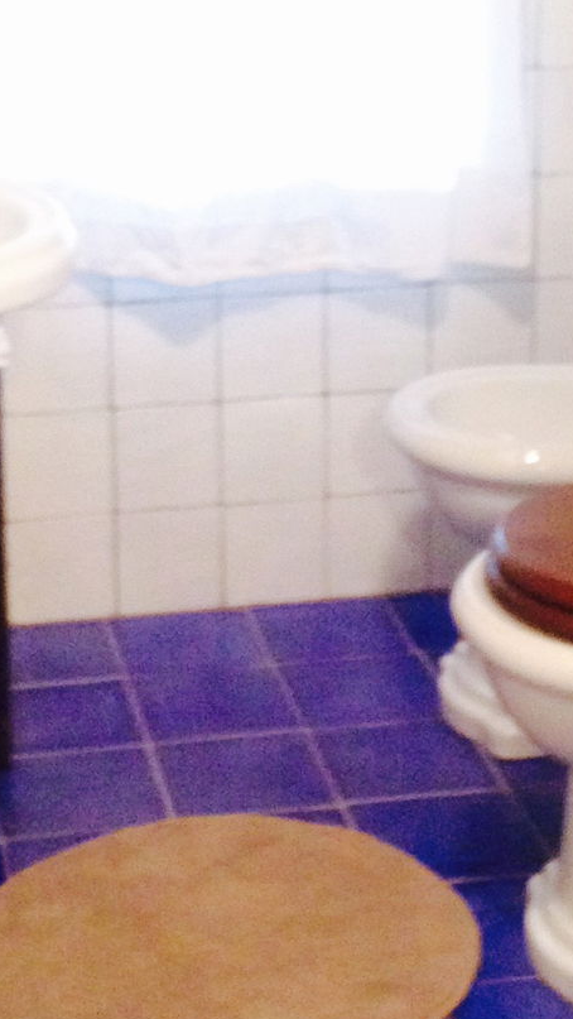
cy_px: 222
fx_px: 2566
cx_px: 279
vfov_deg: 22.2
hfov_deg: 12.7
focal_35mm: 95
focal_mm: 4.12
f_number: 2.4
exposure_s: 1/20
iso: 320
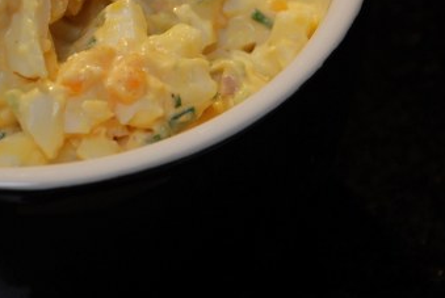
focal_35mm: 319
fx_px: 3948
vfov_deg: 4.3
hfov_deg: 6.4
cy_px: 45
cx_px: 97
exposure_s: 1/30
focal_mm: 90
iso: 160
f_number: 5.6
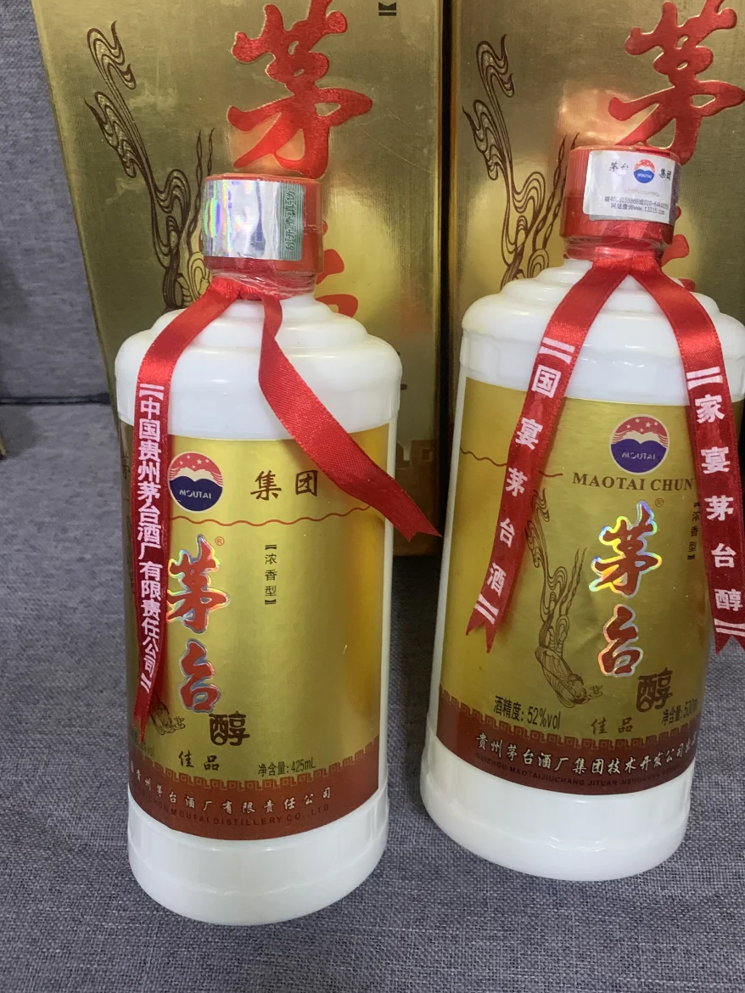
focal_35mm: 32
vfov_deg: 56.6
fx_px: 918
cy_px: 424
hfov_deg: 43.9
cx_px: 448
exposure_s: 1/32
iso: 400
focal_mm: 4.25
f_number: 1.8
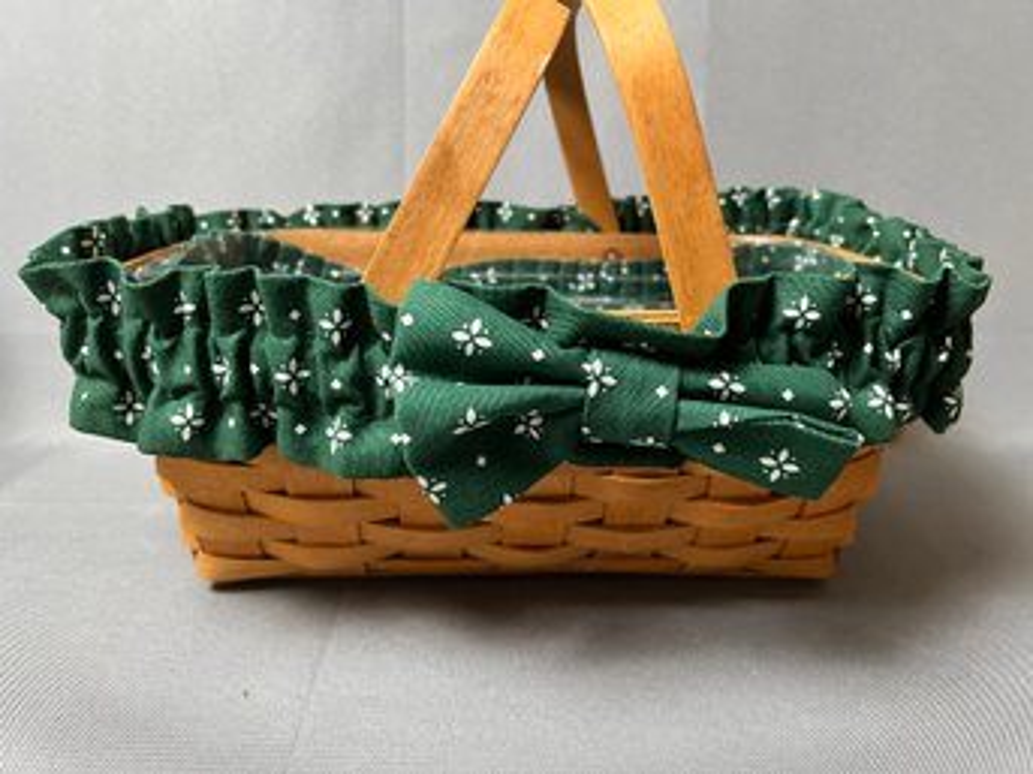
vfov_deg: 53.0
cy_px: 387
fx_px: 776
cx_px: 516
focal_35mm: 26
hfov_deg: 67.3
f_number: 1.5
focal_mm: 5.7
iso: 160
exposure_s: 1/60
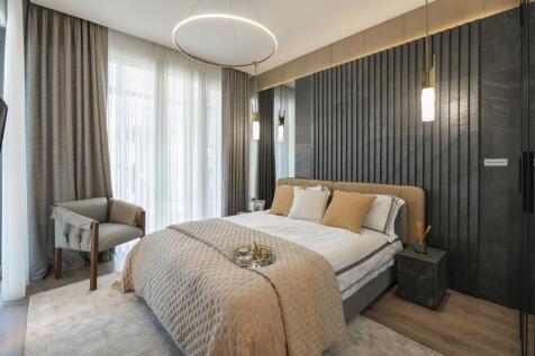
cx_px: 268
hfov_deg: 96.8
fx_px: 238
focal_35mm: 16
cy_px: 178
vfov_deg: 73.7
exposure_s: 1/80
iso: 2000
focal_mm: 16
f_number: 5.6
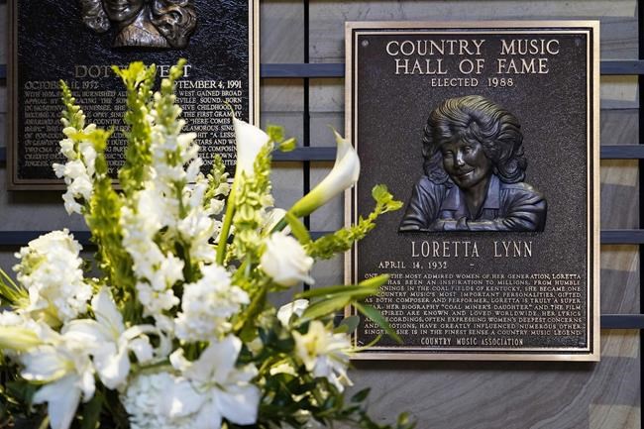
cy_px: 214
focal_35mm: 91
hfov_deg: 22.4
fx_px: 1627
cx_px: 322
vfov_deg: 15.0
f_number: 2.8
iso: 3200
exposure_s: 1/500
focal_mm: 91
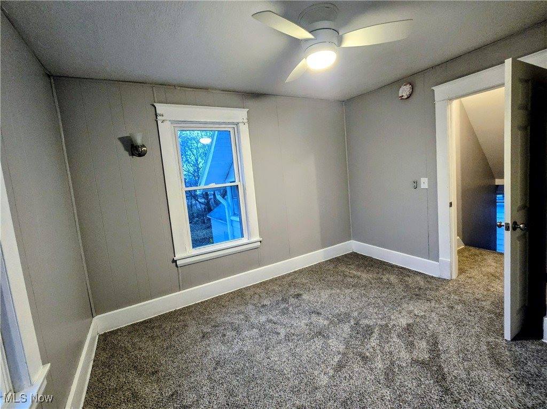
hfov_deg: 106.2
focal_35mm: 13
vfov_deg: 89.9
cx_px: 274
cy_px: 204
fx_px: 205
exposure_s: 1/60
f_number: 2.2
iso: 500
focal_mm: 2.2
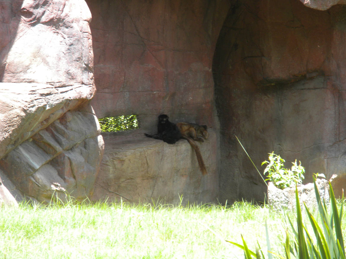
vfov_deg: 5.7
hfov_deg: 7.6
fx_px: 2599
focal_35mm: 260
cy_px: 130
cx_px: 173
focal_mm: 46.2
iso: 64
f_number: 5.3
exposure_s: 1/52.4
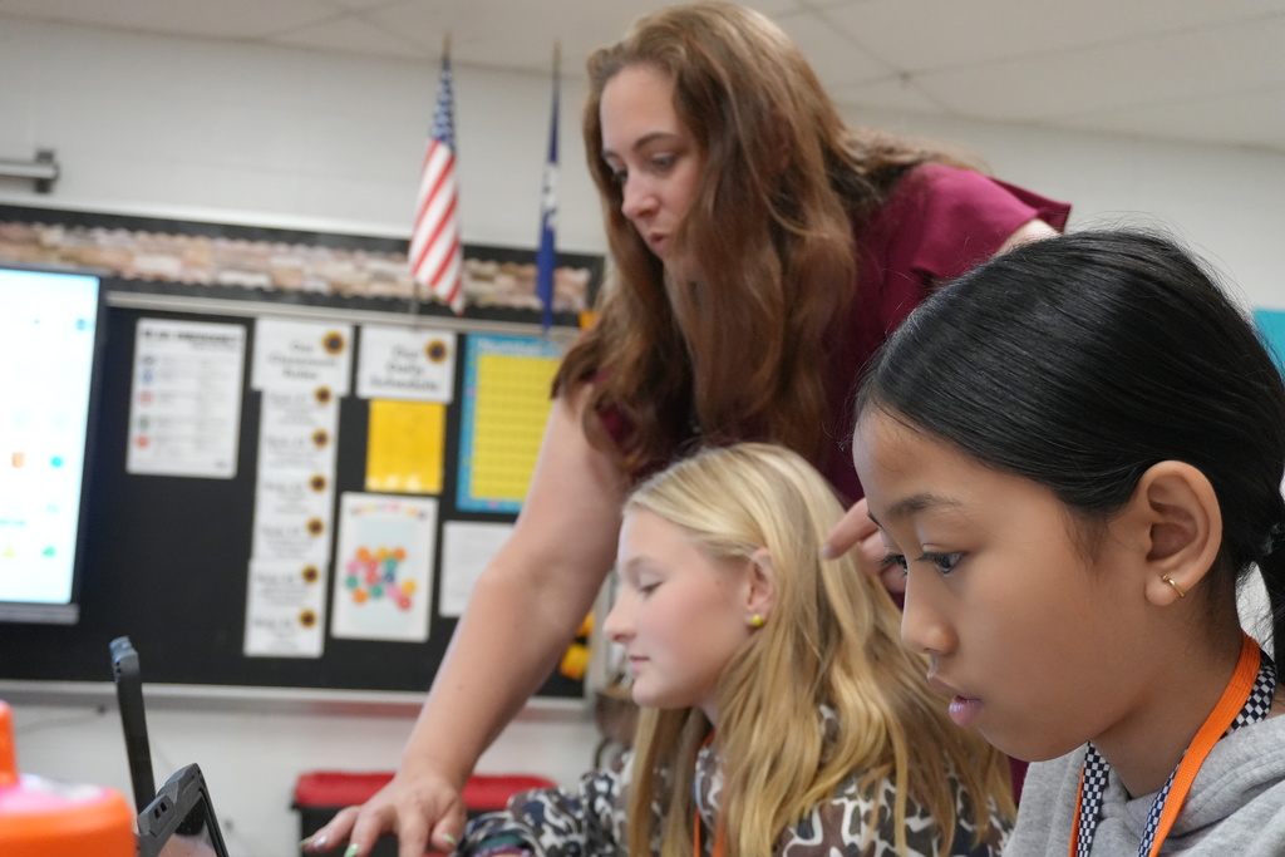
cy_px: 428
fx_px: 1499
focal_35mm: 42
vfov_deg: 31.9
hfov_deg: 46.4
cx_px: 642
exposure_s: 1/160
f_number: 4.5
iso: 3200
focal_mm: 28
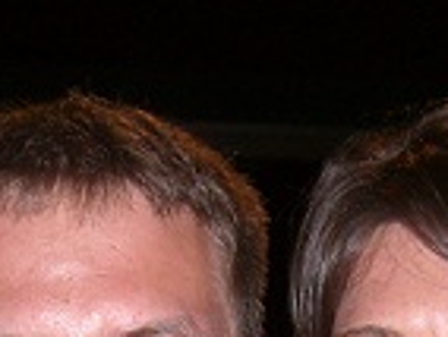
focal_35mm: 156
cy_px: 650
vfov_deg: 9.0
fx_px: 2022
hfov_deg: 12.6
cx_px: 347
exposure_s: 1/60
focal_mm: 7.9
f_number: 2.8
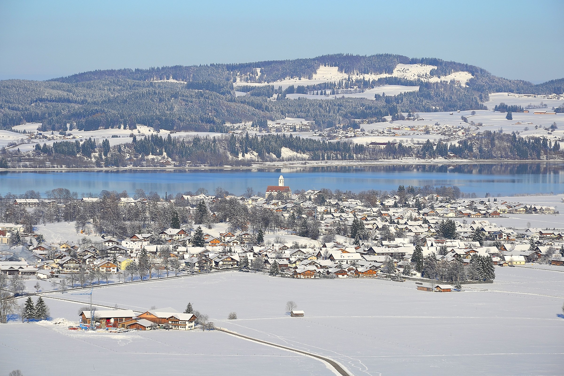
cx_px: 282
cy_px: 188
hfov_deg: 13.0
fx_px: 2467
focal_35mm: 158
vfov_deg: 8.7
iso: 100
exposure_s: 1/320
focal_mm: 105
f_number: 9
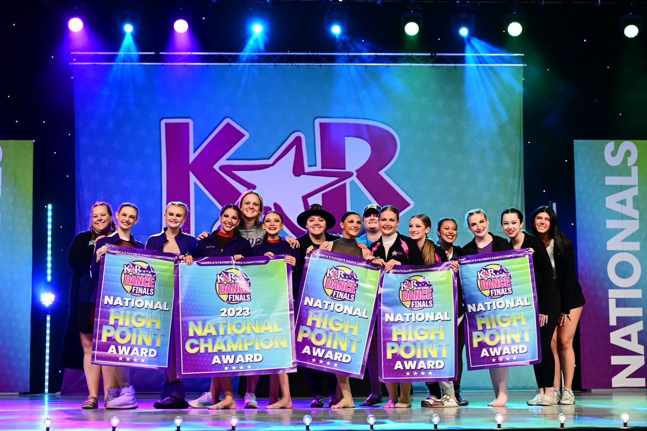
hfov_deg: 28.8
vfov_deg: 19.5
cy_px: 216
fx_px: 1258
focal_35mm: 70
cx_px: 324
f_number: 4.5
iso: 4000
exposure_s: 1/400
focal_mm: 70
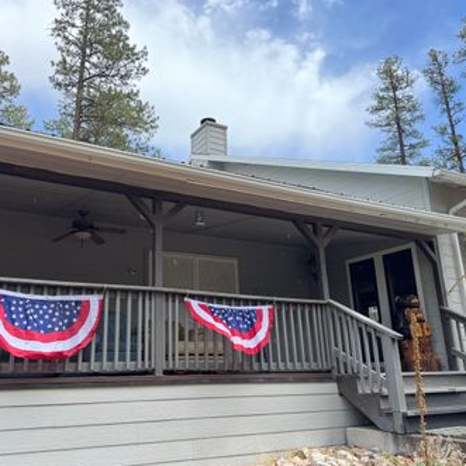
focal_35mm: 32
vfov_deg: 51.1
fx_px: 487
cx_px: 191
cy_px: 219
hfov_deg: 50.8
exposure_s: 1/664
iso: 80
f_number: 1.78
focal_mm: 6.76
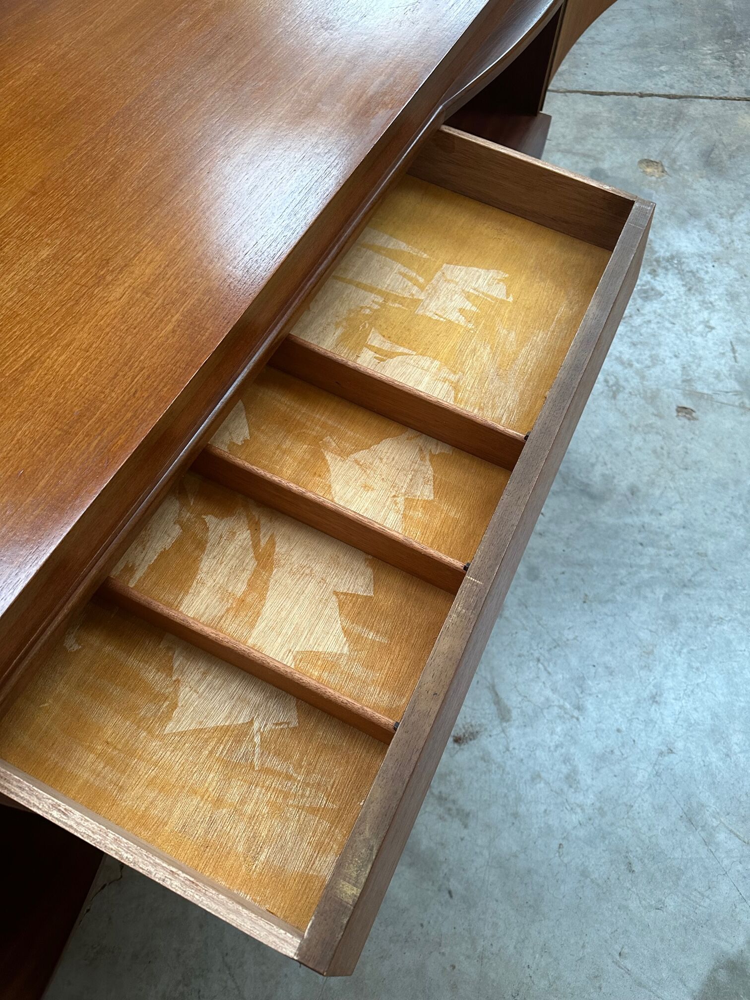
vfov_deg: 71.6
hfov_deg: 56.8
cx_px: 375
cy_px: 500
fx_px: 693
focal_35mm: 24
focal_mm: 6.86
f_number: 1.78
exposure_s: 1/60
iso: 320
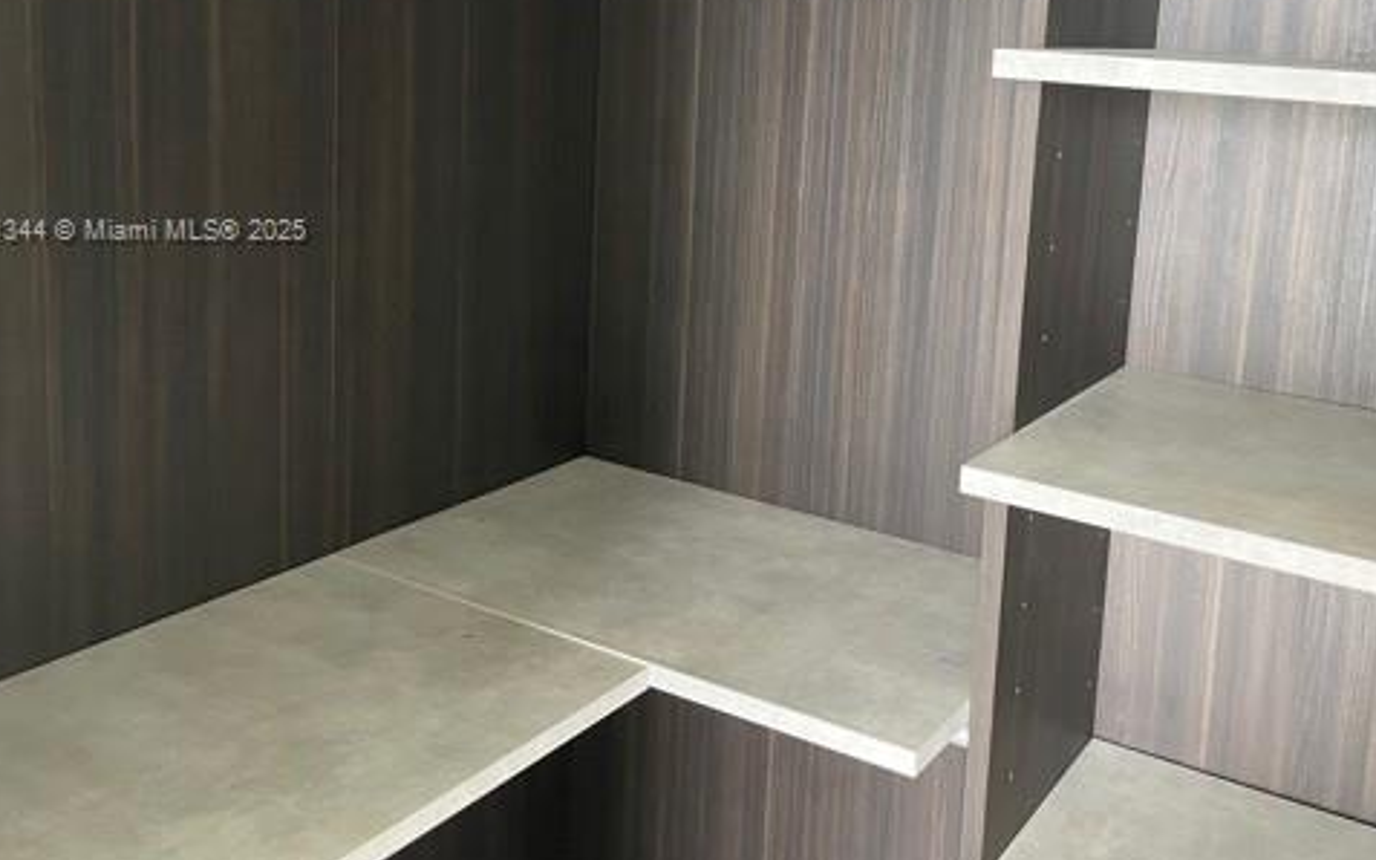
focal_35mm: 37
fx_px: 1387
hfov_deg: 52.4
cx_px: 831
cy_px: 234
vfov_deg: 33.8
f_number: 1.6
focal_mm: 4.2
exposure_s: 1/60
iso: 500
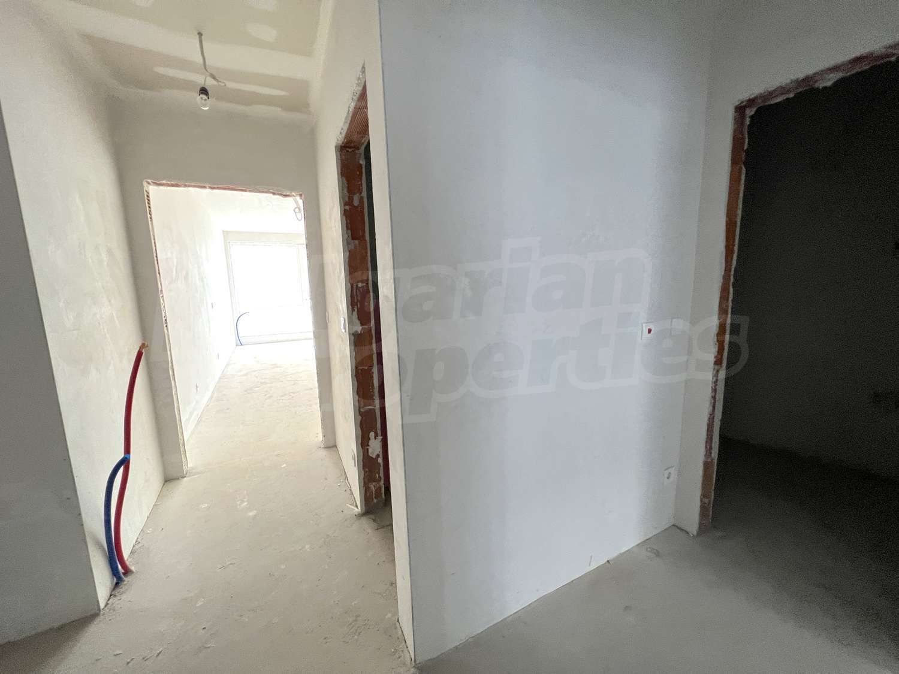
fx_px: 338
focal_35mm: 13
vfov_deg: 89.9
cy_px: 337
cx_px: 450
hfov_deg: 106.2
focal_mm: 1.57
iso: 250
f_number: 1.8
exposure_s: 1/85
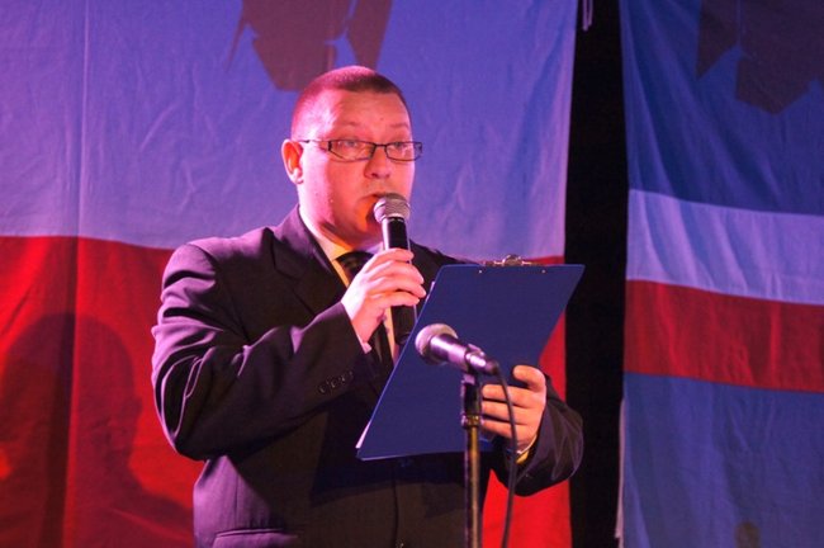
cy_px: 274
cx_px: 412
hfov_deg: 16.1
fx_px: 2915
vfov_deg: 10.7
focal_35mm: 128
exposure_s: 1/50
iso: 3200
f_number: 4.5
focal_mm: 85
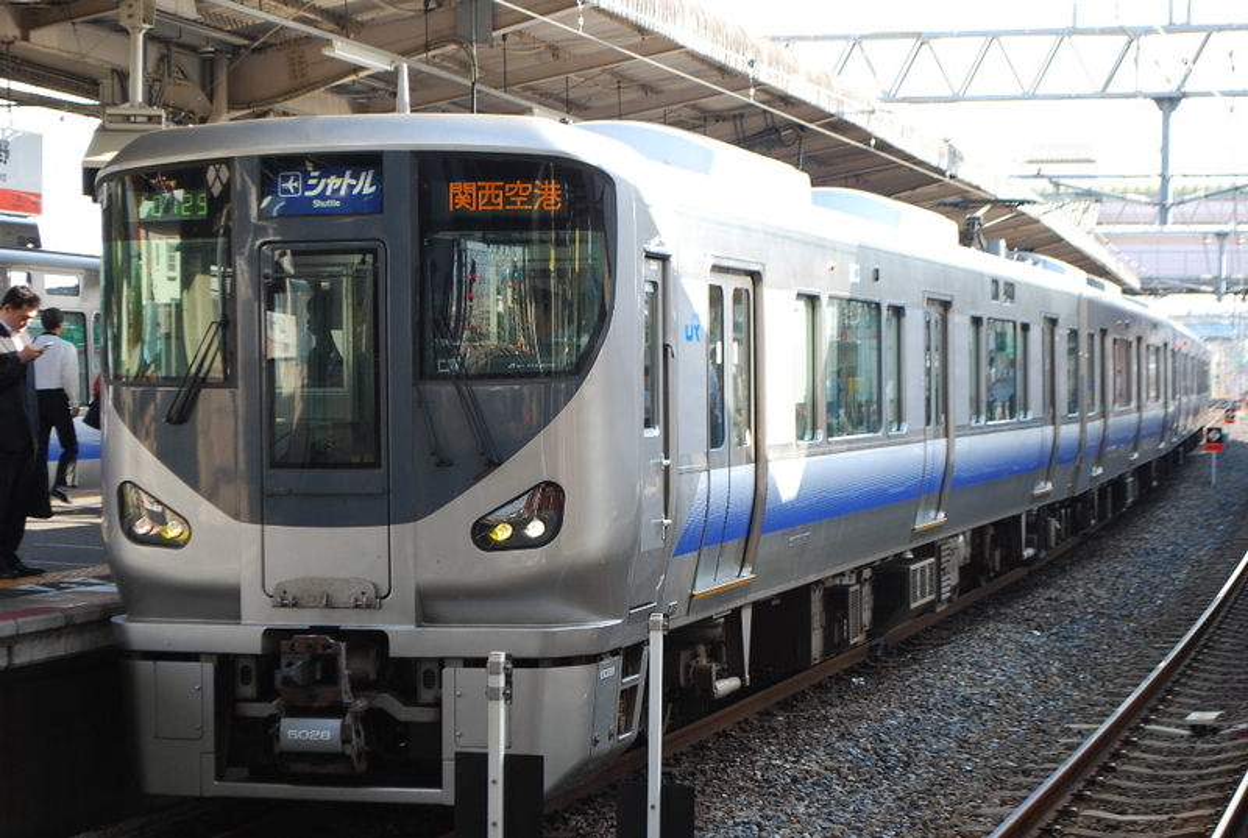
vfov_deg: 17.6
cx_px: 624
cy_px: 419
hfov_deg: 25.9
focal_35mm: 78
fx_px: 2710
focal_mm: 52
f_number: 5.6
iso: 200
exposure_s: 1/80
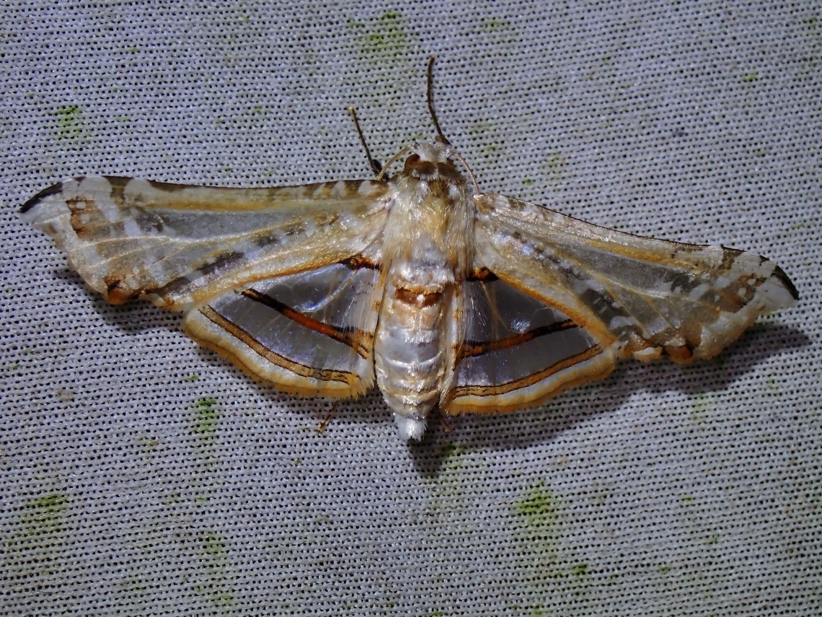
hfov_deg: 19.6
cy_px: 308
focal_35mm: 100
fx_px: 2375
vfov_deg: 14.8
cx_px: 411
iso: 125
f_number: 6.3
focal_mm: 18
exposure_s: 1/400
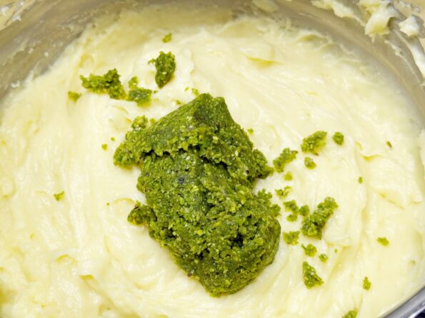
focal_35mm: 48
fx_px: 589
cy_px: 159
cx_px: 212
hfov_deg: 39.7
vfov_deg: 30.3
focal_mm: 6.76
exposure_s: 1/50
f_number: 1.78
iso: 64
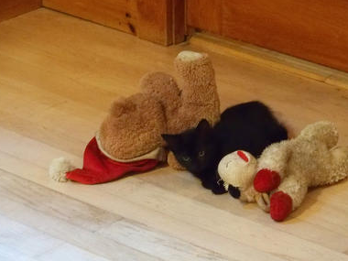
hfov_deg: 12.3
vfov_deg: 9.3
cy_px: 145
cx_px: 185
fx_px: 1609
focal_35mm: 160
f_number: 2.8
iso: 1600
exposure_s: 1/30
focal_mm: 28.8
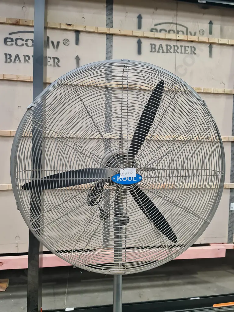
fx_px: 225
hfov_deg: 54.9
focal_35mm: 25
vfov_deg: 69.4
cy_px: 156
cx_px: 117
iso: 320
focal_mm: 7
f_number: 1.8
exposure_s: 1/100
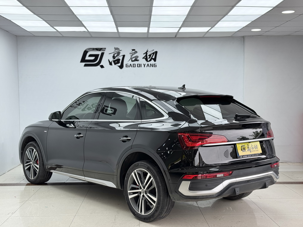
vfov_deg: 30.3
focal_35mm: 48
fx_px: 420
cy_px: 114
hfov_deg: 39.7
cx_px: 152
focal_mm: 6.76
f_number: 1.78
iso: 64
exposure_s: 1/190
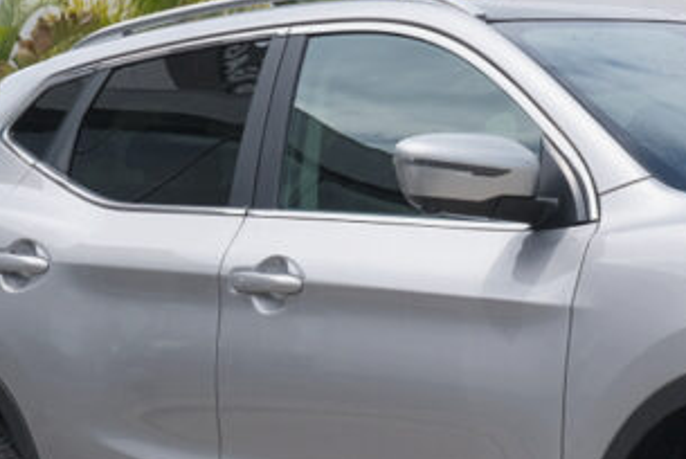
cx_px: 702
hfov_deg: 9.4
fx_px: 4158
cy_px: 413
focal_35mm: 218
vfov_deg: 6.3
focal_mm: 43.2
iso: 160
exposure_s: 1/200
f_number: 9
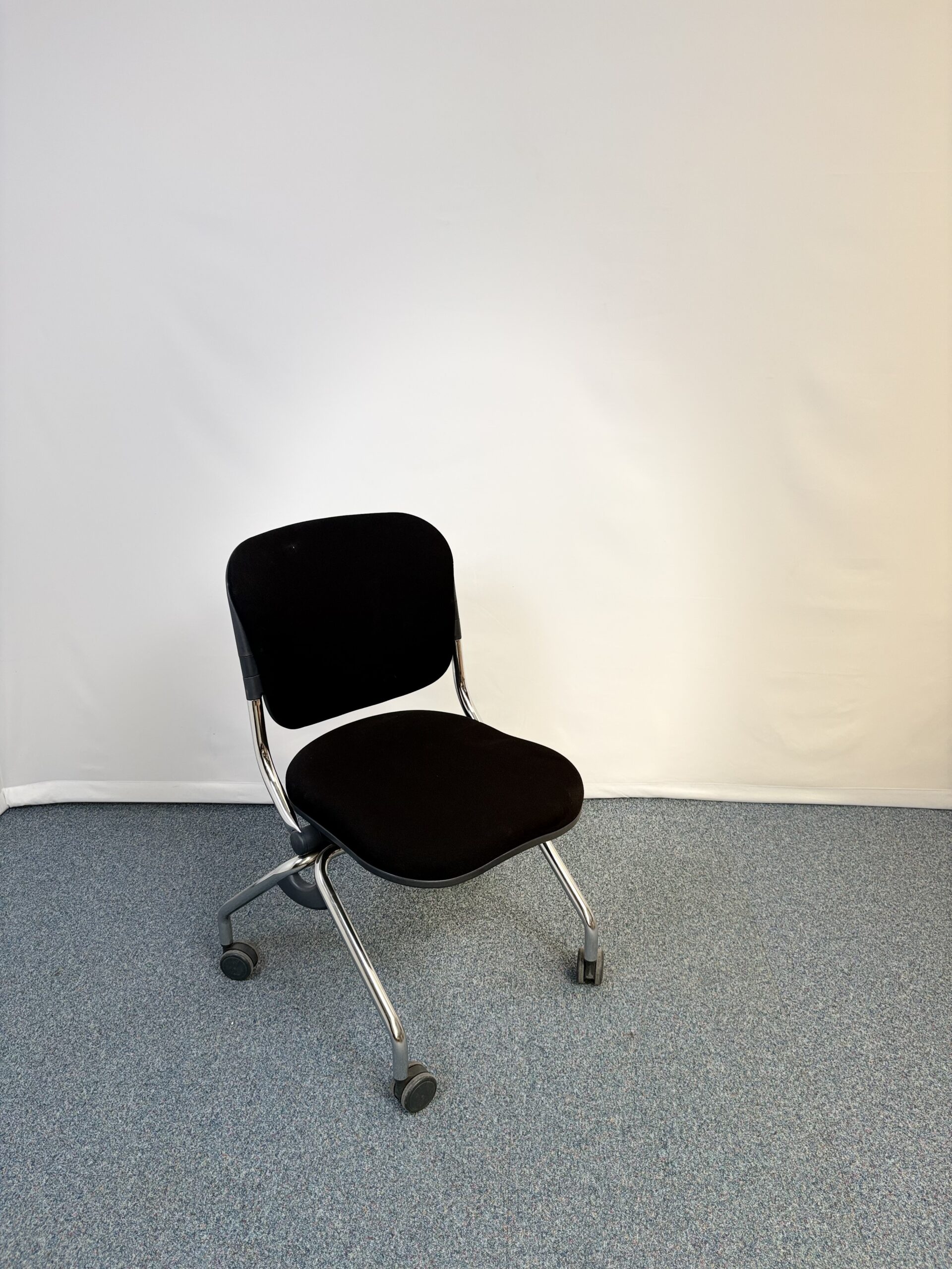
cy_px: 634
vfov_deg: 67.3
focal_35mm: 26
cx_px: 476
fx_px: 953
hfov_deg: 53.1
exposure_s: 1/121
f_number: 1.6
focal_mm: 5.96
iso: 64
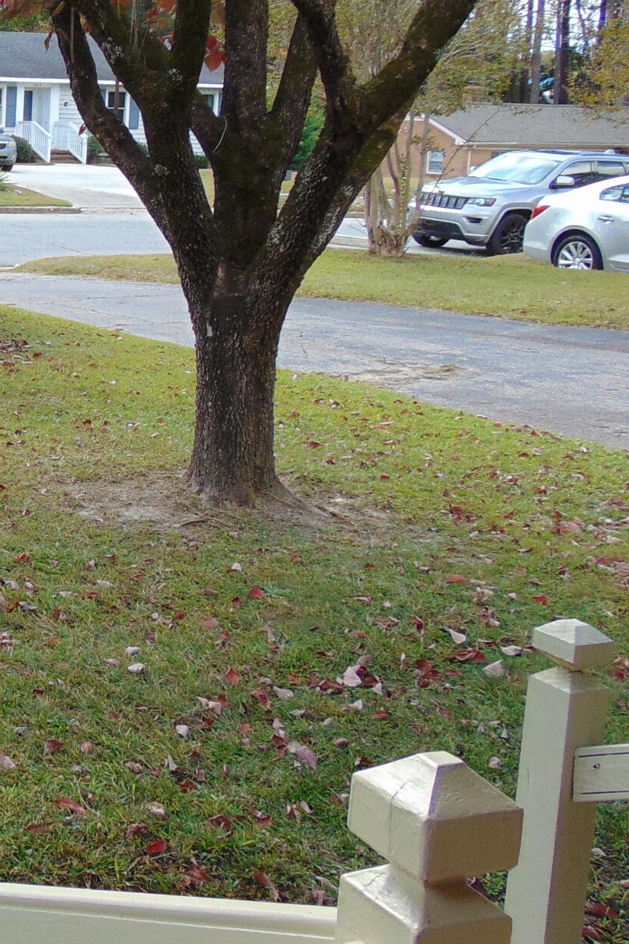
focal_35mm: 63
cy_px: 340
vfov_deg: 31.7
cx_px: -262
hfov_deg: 19.3
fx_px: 1651
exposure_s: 1/250
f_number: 3
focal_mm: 4.5
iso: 80
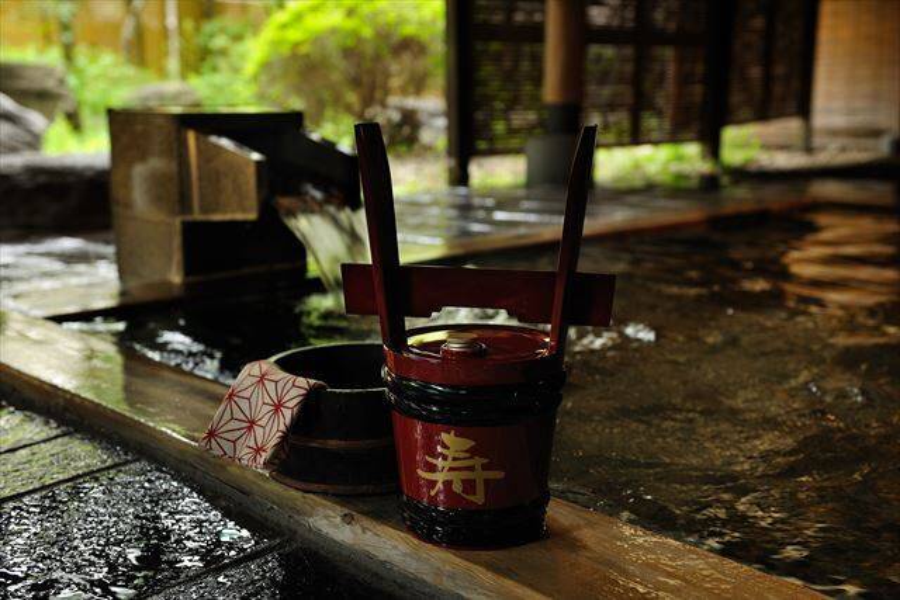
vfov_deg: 29.9
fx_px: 1125
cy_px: 300
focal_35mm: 45
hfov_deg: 43.6
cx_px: 450
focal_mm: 45
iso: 400
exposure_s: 1/50
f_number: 4
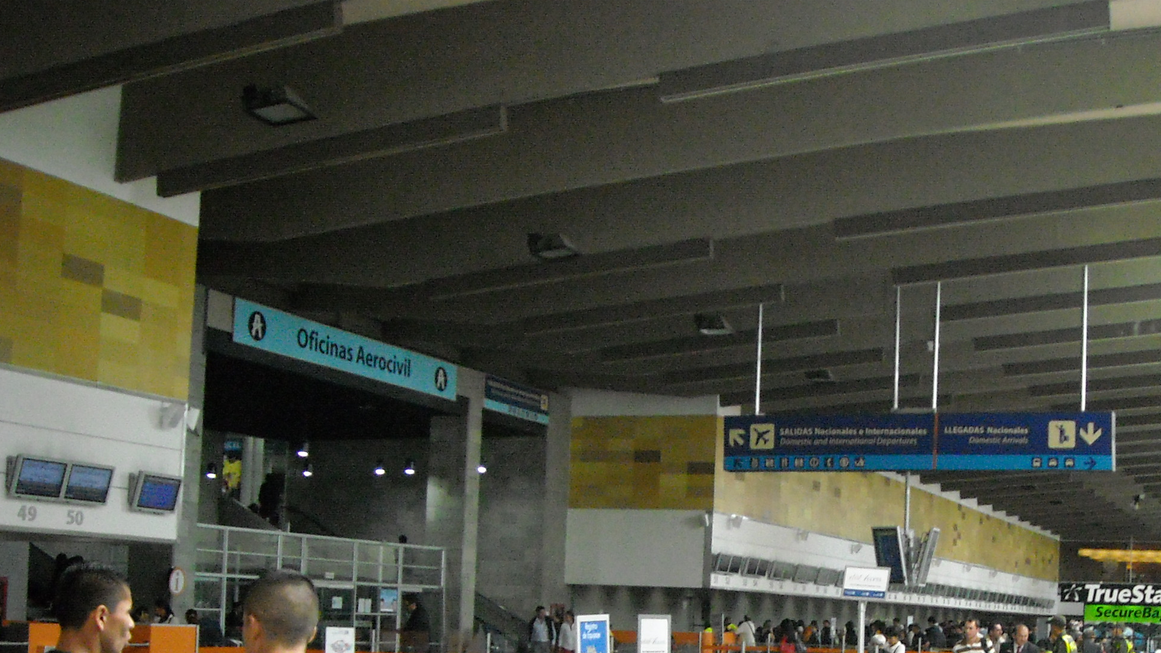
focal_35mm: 51
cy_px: 560
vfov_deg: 23.0
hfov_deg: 40.2
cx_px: 760
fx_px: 1570
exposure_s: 1/250
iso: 475
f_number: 2.8
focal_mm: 5.7
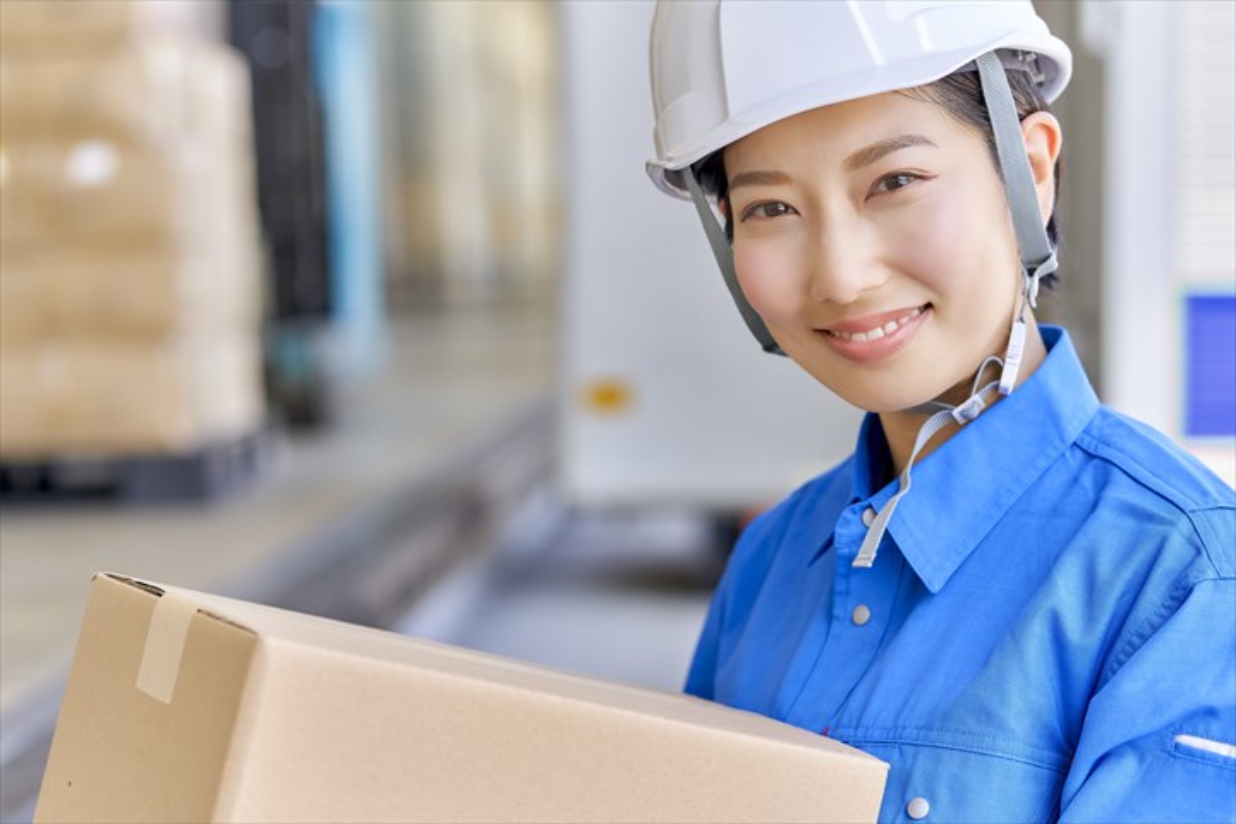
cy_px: 412
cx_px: 618
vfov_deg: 16.1
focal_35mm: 85
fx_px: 2918
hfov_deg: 23.9
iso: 200
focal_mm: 85
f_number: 3.5
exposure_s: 1/250
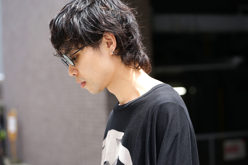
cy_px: 82
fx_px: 620
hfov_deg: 22.6
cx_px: 124
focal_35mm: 90
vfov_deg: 15.2
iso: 400
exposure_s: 1/640
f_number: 4
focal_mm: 90
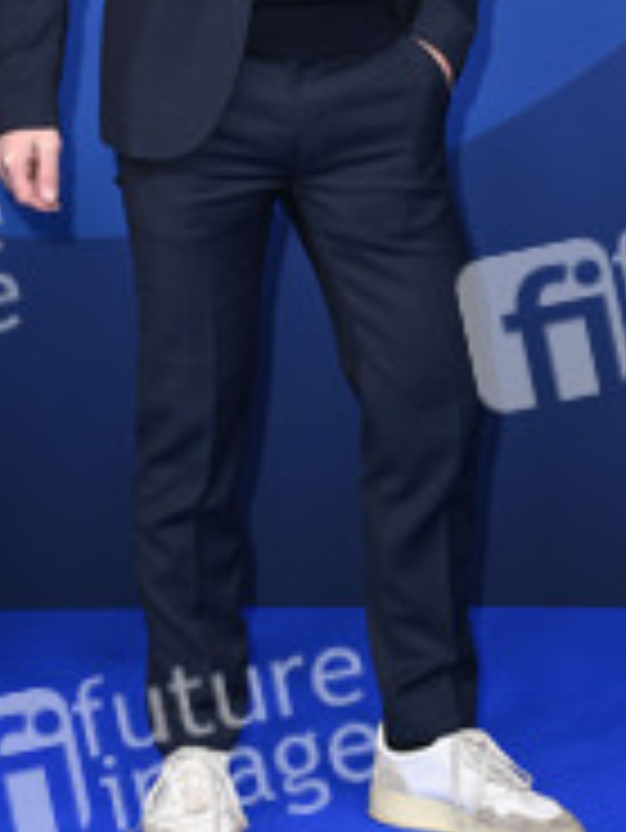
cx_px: 279
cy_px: 81
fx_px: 3107
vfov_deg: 15.1
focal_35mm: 129
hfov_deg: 11.5
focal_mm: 62
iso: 1250
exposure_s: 1/250
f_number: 5.6
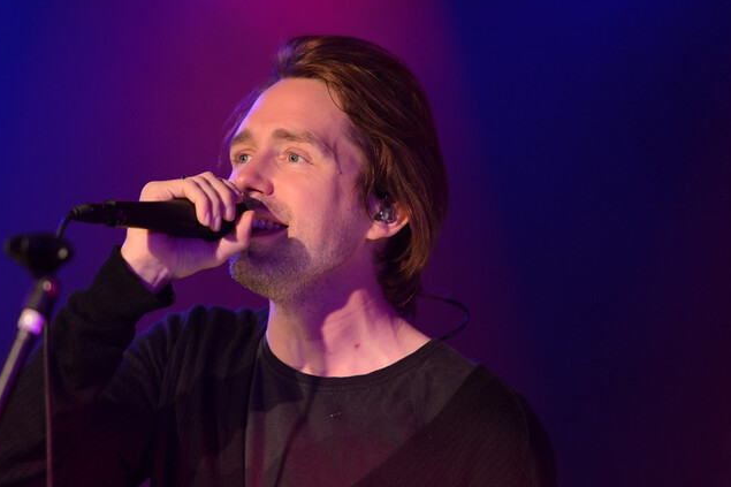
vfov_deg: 7.0
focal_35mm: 195
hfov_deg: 10.5
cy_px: 277
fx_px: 3958
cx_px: 304
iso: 1600
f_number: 2.8
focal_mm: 165
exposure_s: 1/250
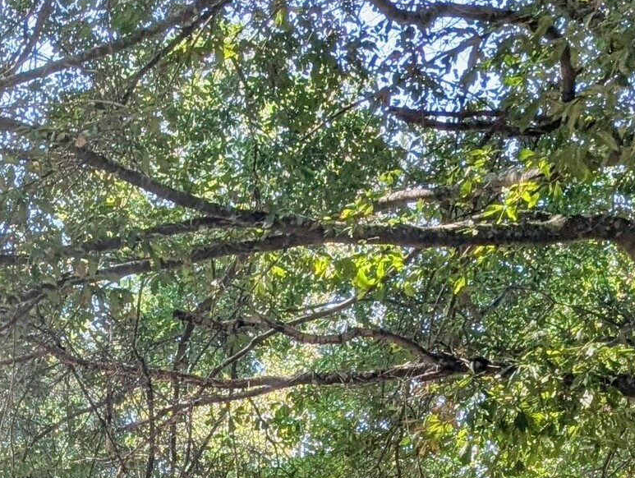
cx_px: -12
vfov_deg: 14.0
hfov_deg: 19.9
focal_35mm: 95
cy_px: 842
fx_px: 1745
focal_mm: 6.9
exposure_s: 1/288
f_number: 1.68
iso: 22
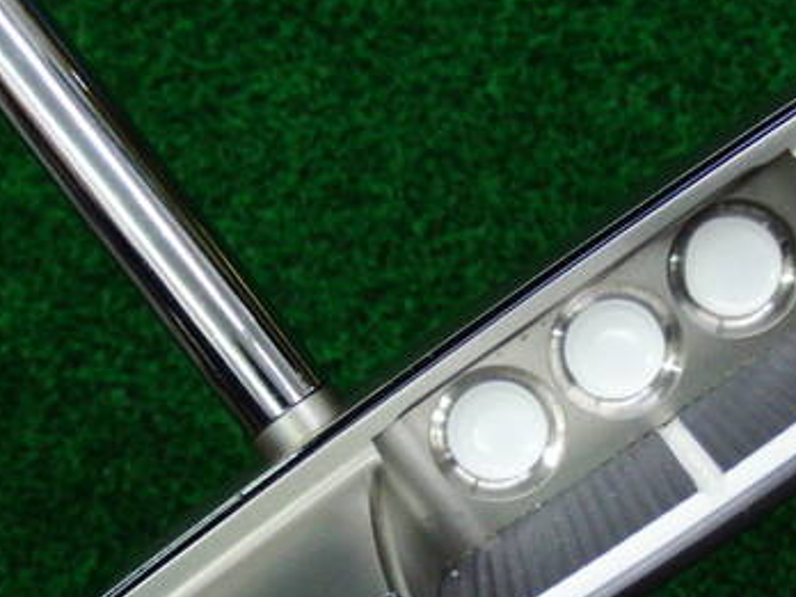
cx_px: 570
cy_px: 423
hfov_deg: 28.3
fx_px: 1564
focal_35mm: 68
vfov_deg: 21.5
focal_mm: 6.42
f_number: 3.6
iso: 320
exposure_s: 1/80
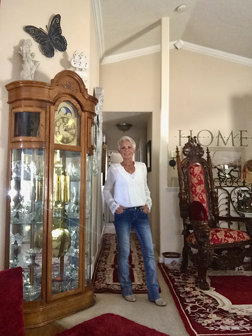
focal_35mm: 31
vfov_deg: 58.4
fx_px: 301
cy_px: 168
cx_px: 126
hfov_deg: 45.4
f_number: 2.2
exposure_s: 1/30
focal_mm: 2.65
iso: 320
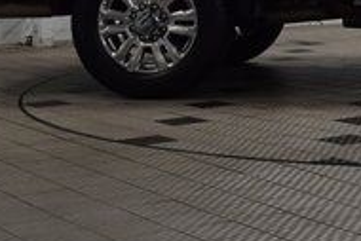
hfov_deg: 15.9
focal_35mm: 121
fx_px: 1214
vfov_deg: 11.0
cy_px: -84
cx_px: 492
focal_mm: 24
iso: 1100
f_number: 8
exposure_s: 1/60
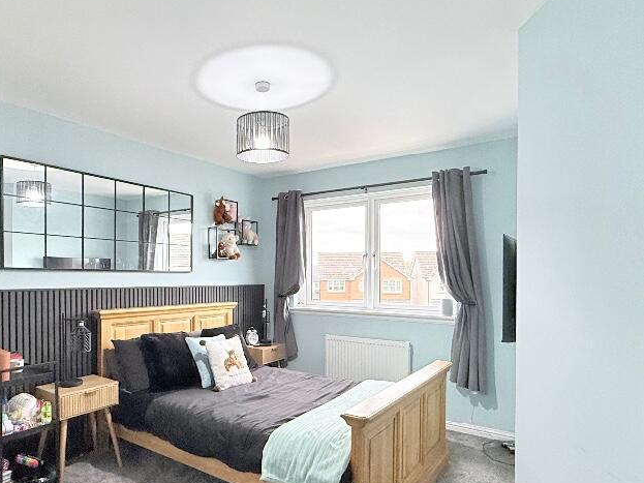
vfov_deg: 58.5
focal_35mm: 23
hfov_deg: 73.1
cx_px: 254
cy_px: 282
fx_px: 428
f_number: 2.2
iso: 400
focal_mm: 2.22
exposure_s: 1/60
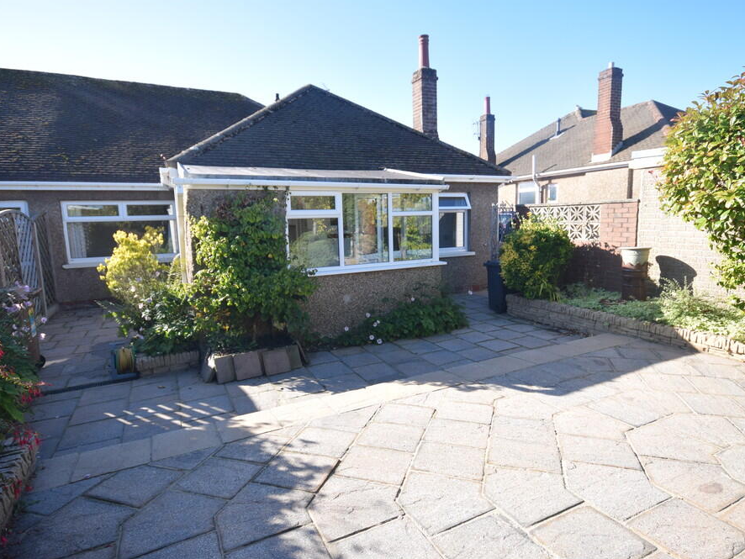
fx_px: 431
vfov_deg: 66.0
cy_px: 276
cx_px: 372
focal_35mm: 20
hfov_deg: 81.7
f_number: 8
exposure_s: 1/250
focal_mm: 12
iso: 320
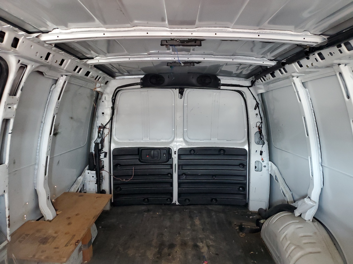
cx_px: 176
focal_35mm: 26
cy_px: 132
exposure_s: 1/17
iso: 304
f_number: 1.5
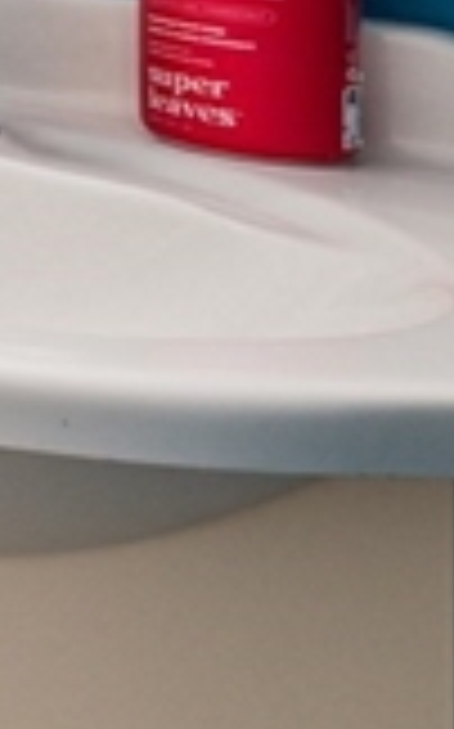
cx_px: -1654
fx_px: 1785
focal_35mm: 90
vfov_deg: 20.6
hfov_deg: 6.9
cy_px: -277
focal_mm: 14
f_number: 8
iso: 400
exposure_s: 1/15
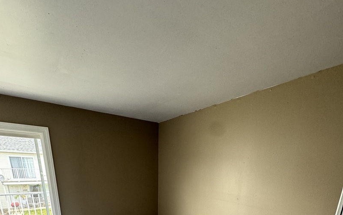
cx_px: 170
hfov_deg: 85.0
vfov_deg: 47.9
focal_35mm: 20
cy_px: 221
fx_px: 187
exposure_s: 1/99
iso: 200
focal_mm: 2.22
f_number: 2.2
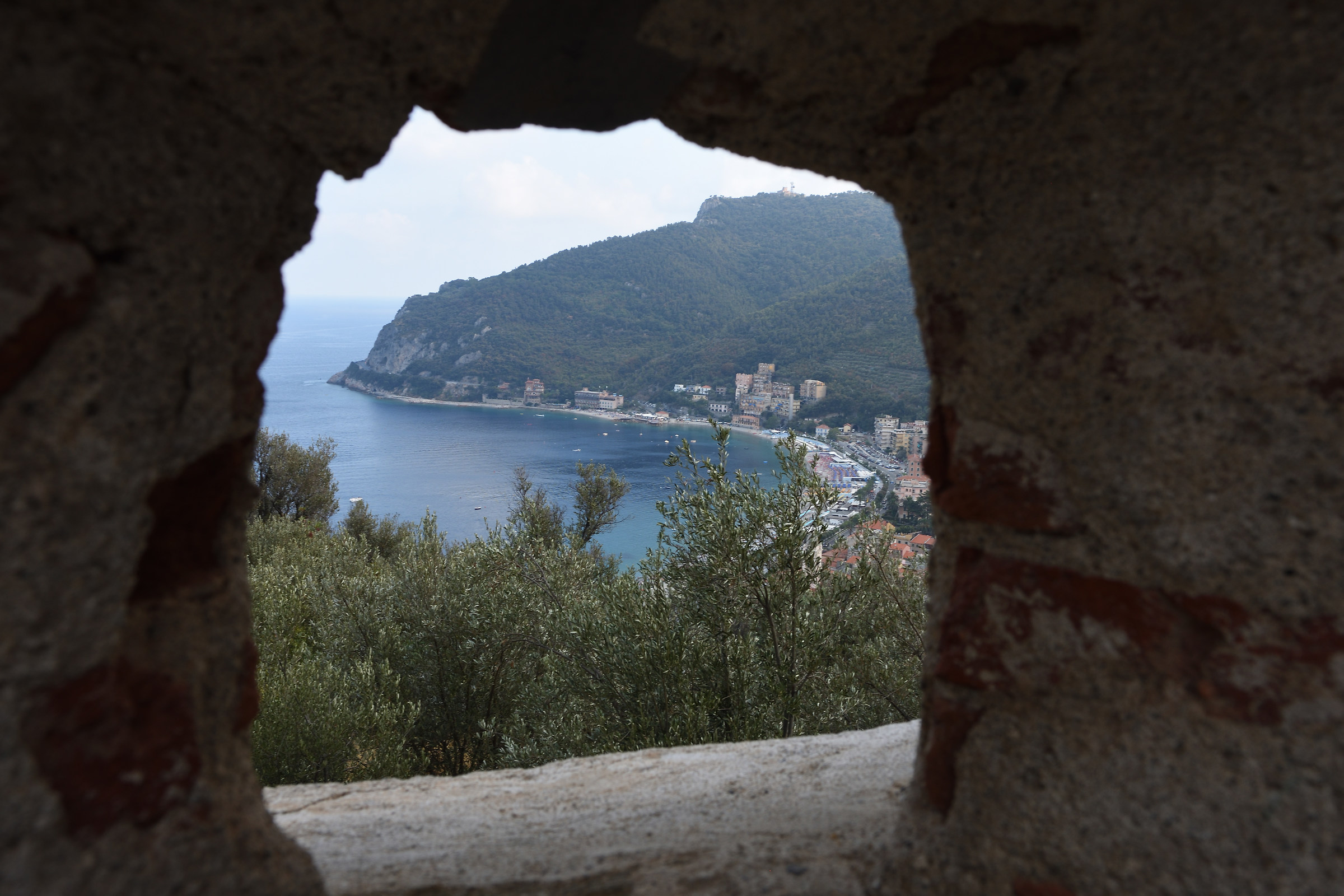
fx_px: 1120
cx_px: 672
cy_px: 448
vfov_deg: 43.6
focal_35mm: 30
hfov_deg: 61.9
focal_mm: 20
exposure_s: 1/100
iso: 100
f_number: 8
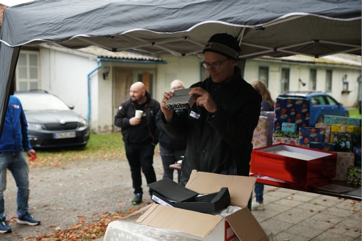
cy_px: 120
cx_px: 181
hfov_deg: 39.6
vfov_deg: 27.0
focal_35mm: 50
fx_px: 503
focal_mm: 50
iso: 400
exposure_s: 1/200
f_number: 4
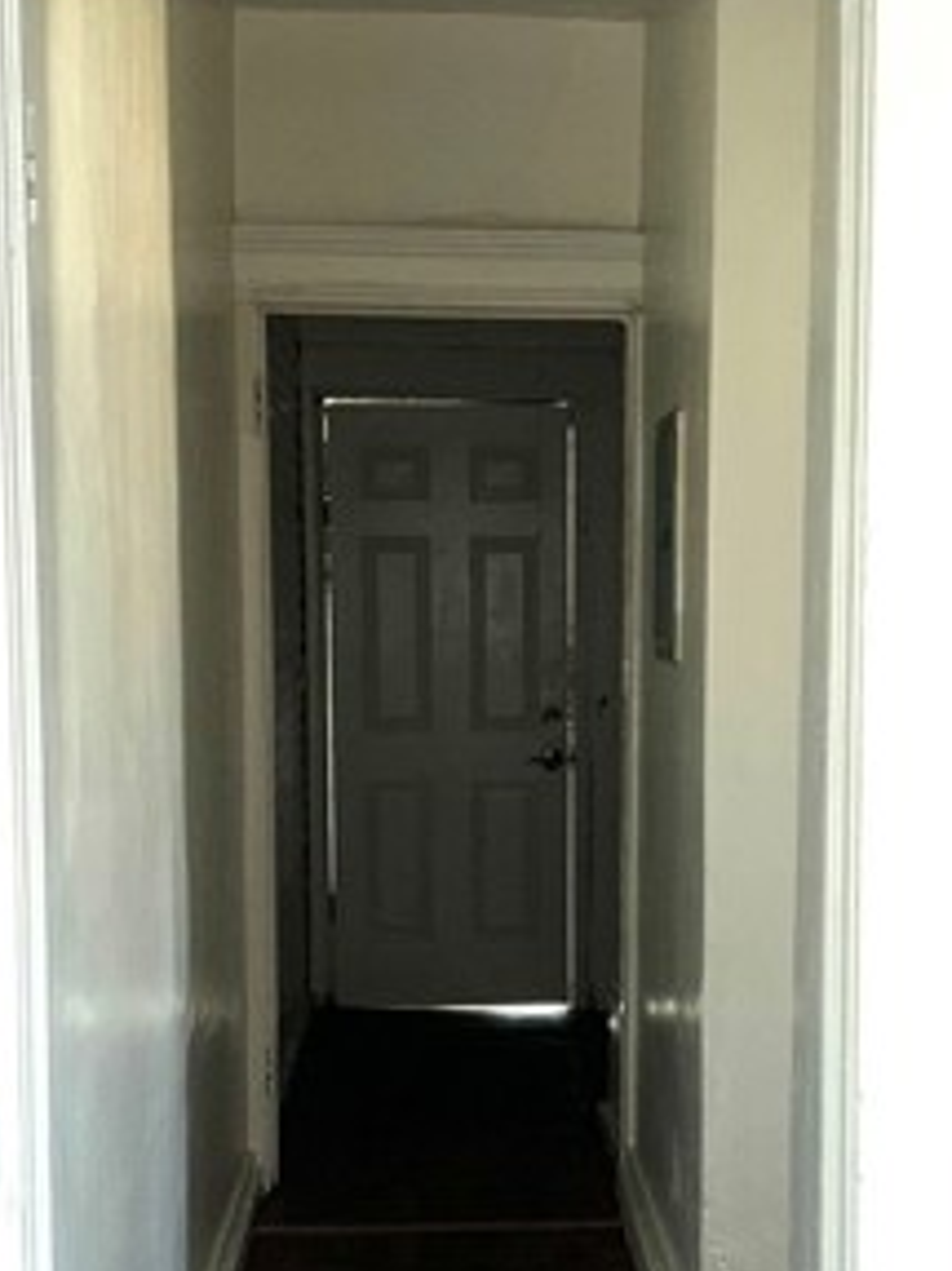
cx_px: 567
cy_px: 802
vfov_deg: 33.1
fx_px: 2128
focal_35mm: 58
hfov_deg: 25.2
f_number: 1.5
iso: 32
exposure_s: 1/42
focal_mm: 5.7
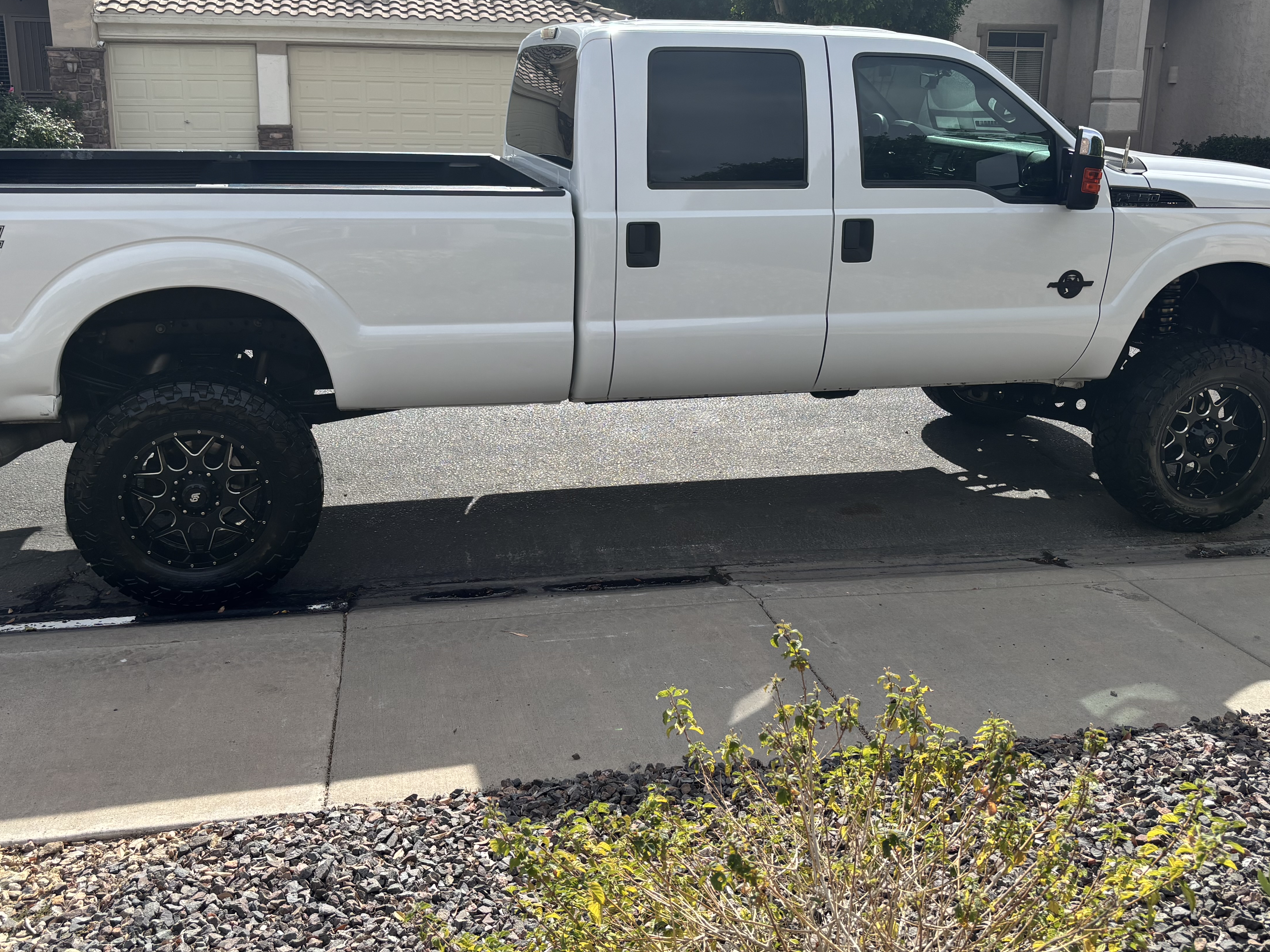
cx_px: 604
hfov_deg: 53.9
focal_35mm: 34
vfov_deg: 41.6
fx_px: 1247
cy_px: 372
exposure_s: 1/2710
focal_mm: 5.96
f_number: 1.6
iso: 50
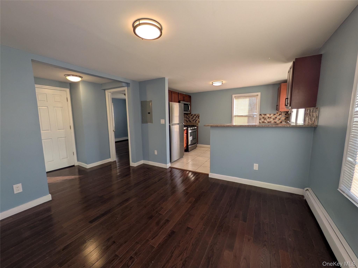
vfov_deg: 85.7
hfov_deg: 102.1
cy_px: 134
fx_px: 145
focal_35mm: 14
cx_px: 179
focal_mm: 1.83
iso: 55
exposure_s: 1/140
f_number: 2.2
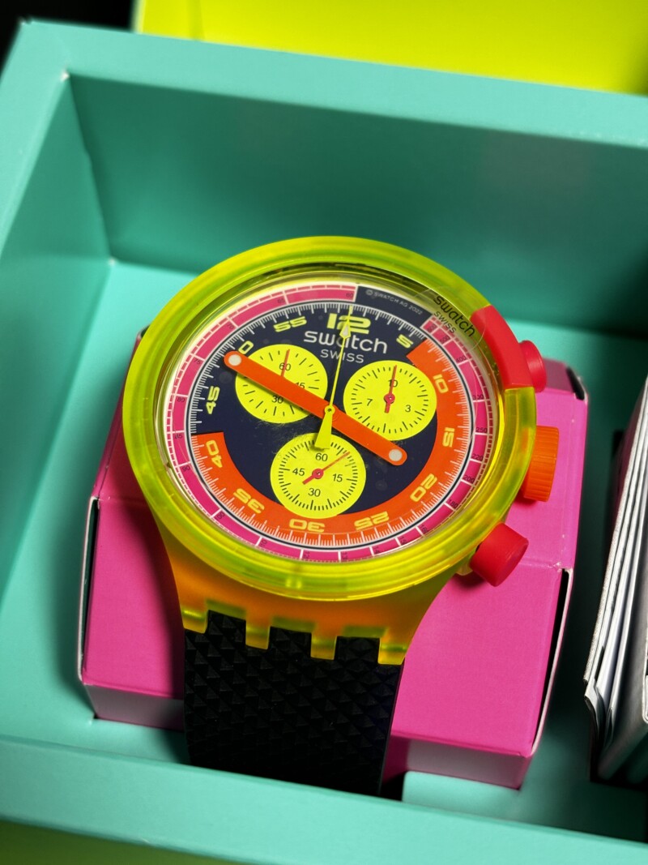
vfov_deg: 36.8
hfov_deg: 28.0
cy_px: 432
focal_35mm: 52
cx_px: 324
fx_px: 1298
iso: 64
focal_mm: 5.96
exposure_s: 1/50
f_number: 1.6
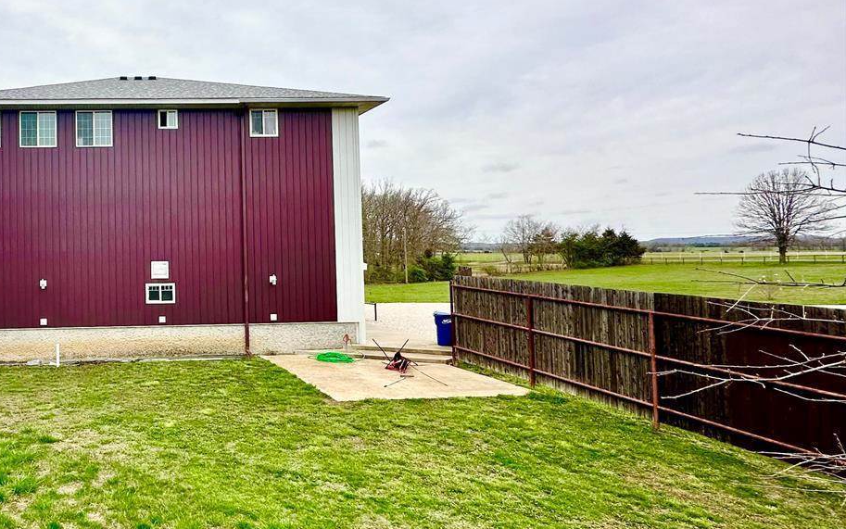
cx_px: 107
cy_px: 242
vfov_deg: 47.6
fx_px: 600
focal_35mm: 26
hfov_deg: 61.0
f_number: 2.2
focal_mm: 2.22
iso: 50
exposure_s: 1/1887
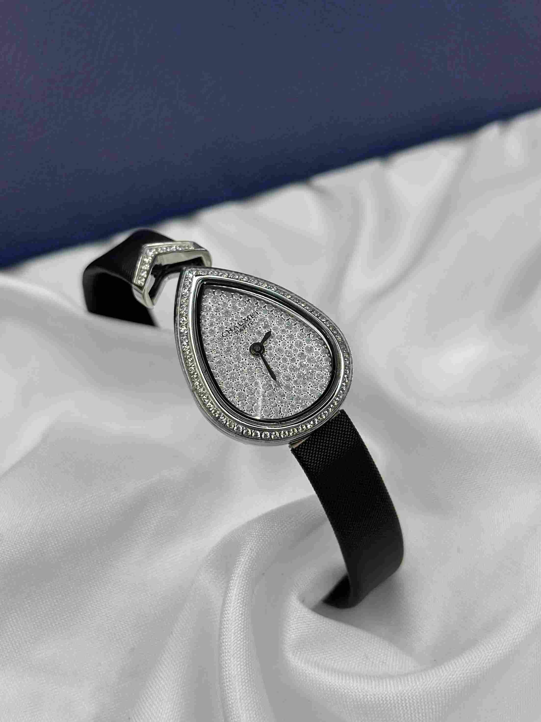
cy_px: 361
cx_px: 270
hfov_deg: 30.3
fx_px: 1000
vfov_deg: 39.7
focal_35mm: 48
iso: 80
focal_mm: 6.86
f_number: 1.78
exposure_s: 1/1000
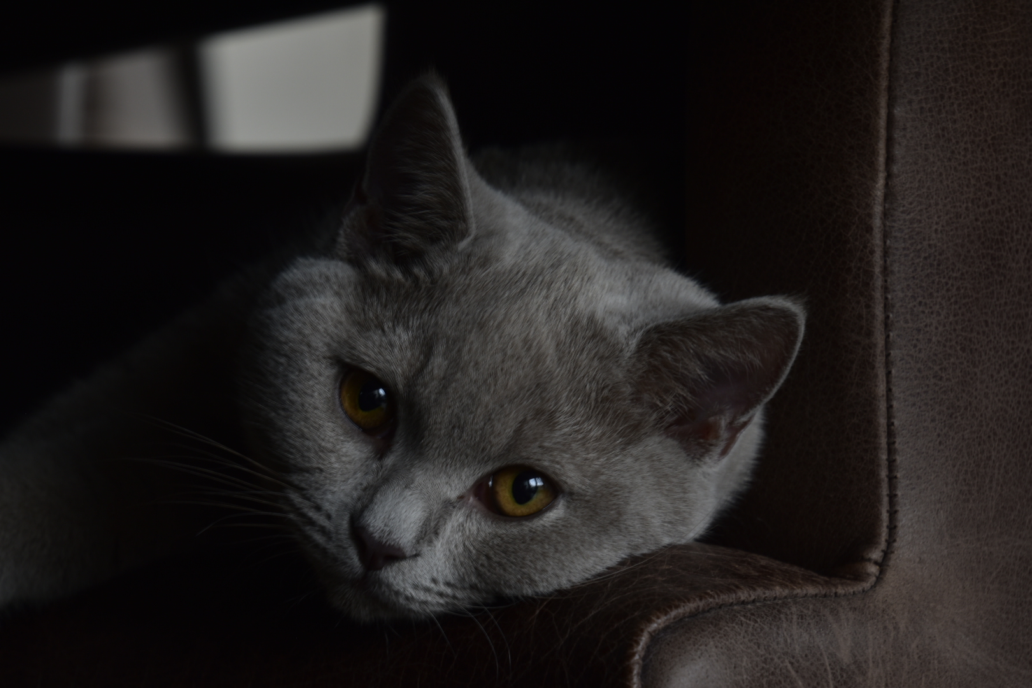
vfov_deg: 9.1
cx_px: 516
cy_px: 344
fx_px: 4300
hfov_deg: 13.7
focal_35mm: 150
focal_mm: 100
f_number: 8
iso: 100
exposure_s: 1/8
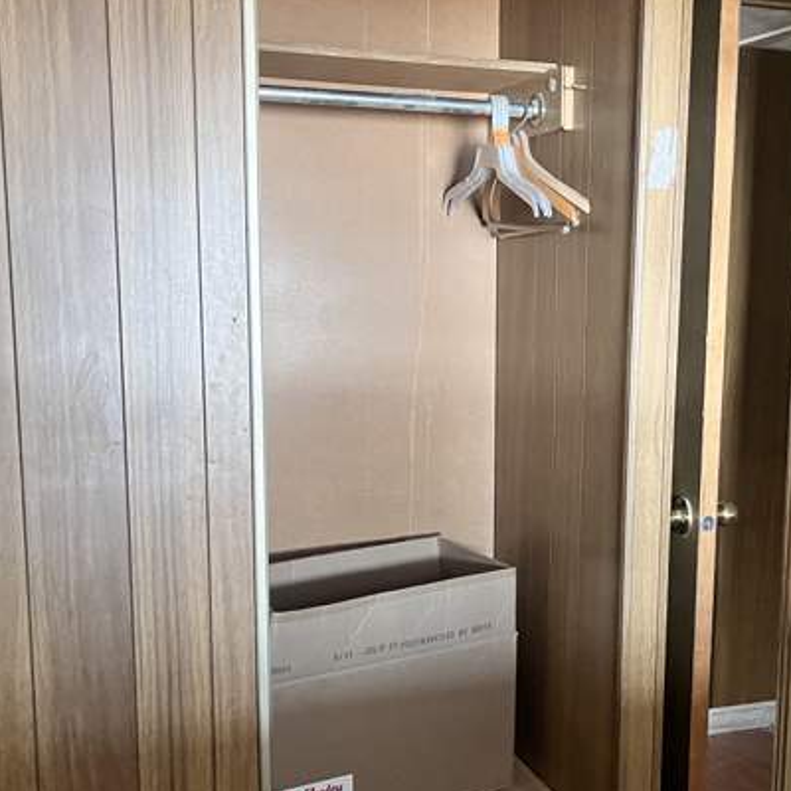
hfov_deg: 36.6
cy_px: 477
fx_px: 1189
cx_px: 500
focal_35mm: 46
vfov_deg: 36.6
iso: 500
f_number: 1.6
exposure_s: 1/42
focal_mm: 5.1
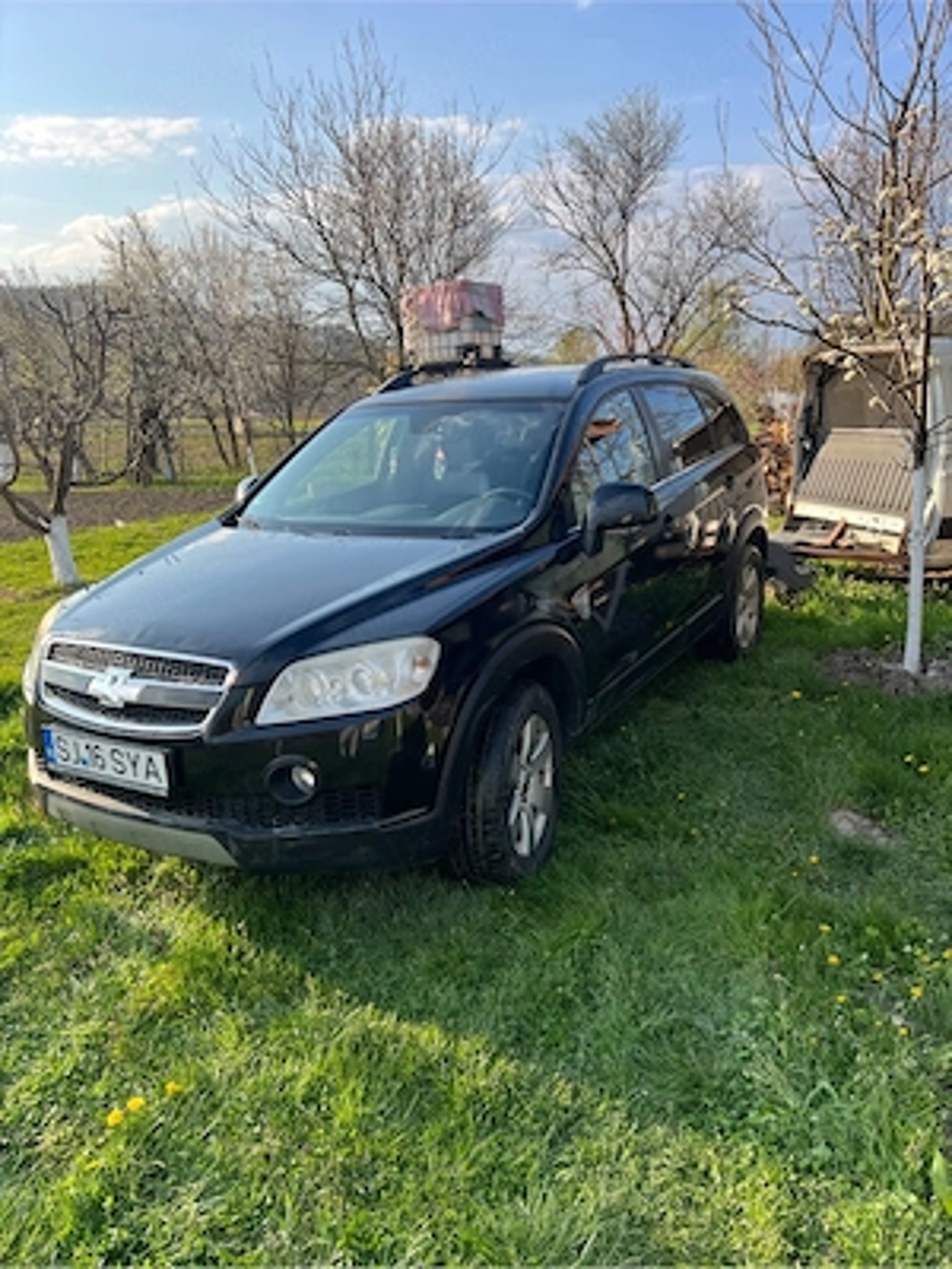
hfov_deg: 53.1
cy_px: 634
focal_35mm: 26
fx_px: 953
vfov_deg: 67.3
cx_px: 476
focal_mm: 5.7
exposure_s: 1/1079
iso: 50
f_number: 1.5
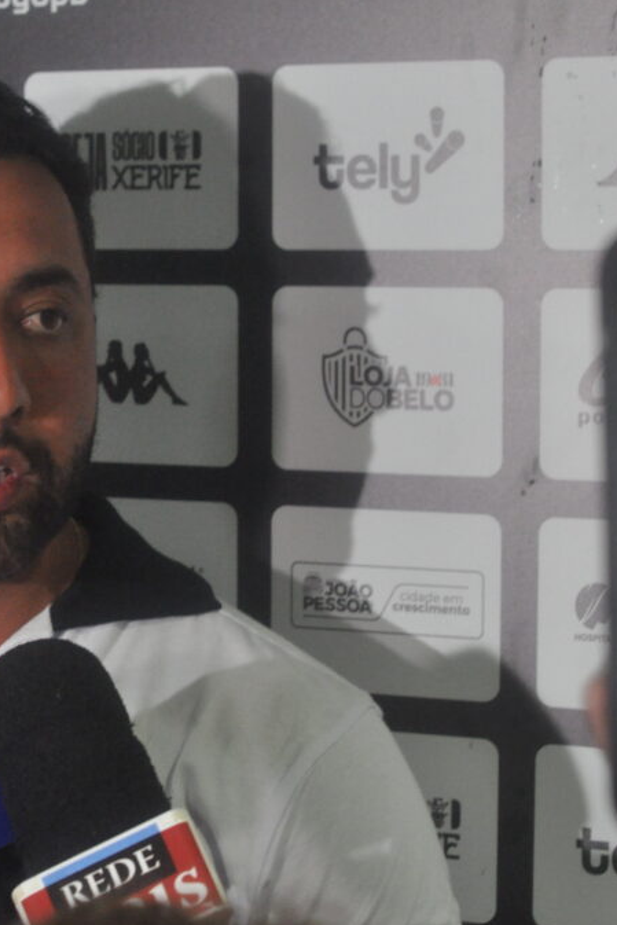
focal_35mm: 114
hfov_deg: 11.8
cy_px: 463
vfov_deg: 17.9
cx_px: -81
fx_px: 2929
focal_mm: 50
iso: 2000
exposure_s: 1/125
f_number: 5.6
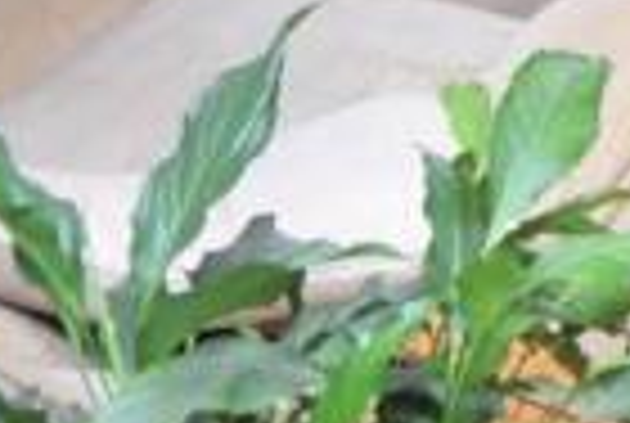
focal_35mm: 84
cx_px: 1116
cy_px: -443
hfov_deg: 18.9
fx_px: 1473
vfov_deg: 13.7
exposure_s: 1/60
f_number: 4
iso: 400
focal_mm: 12
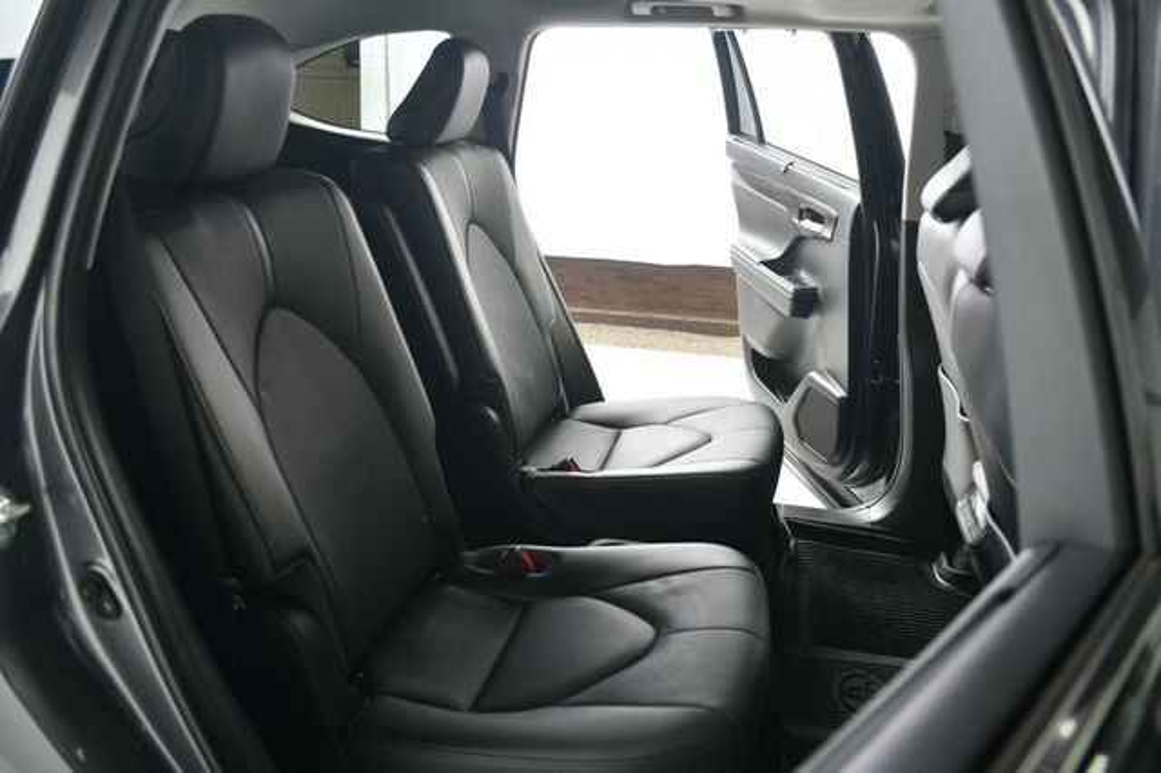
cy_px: 386
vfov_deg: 43.6
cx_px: 580
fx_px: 967
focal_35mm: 30
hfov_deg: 62.0
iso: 100
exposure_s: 1/160
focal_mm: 20
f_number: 4
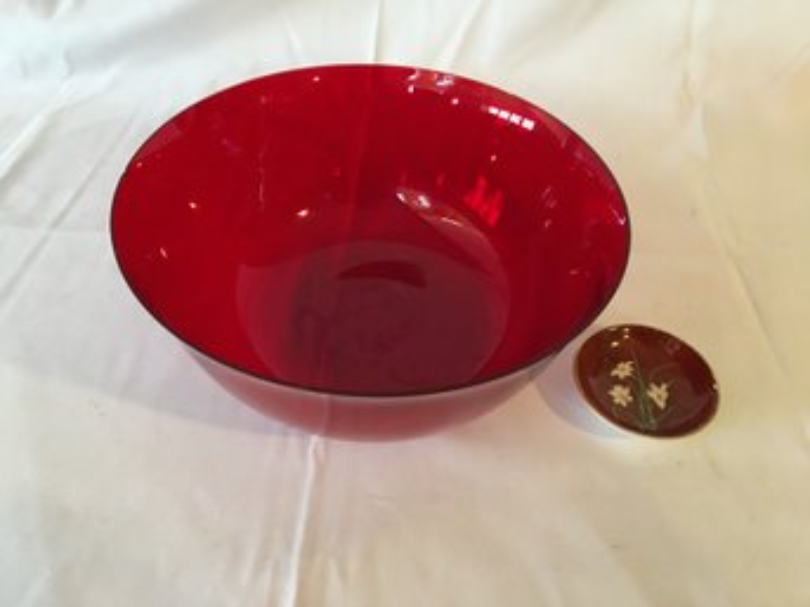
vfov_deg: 48.2
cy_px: 304
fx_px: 678
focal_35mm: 29
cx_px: 405
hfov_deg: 61.7
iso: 200
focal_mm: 4.15
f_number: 2.2
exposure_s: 1/30
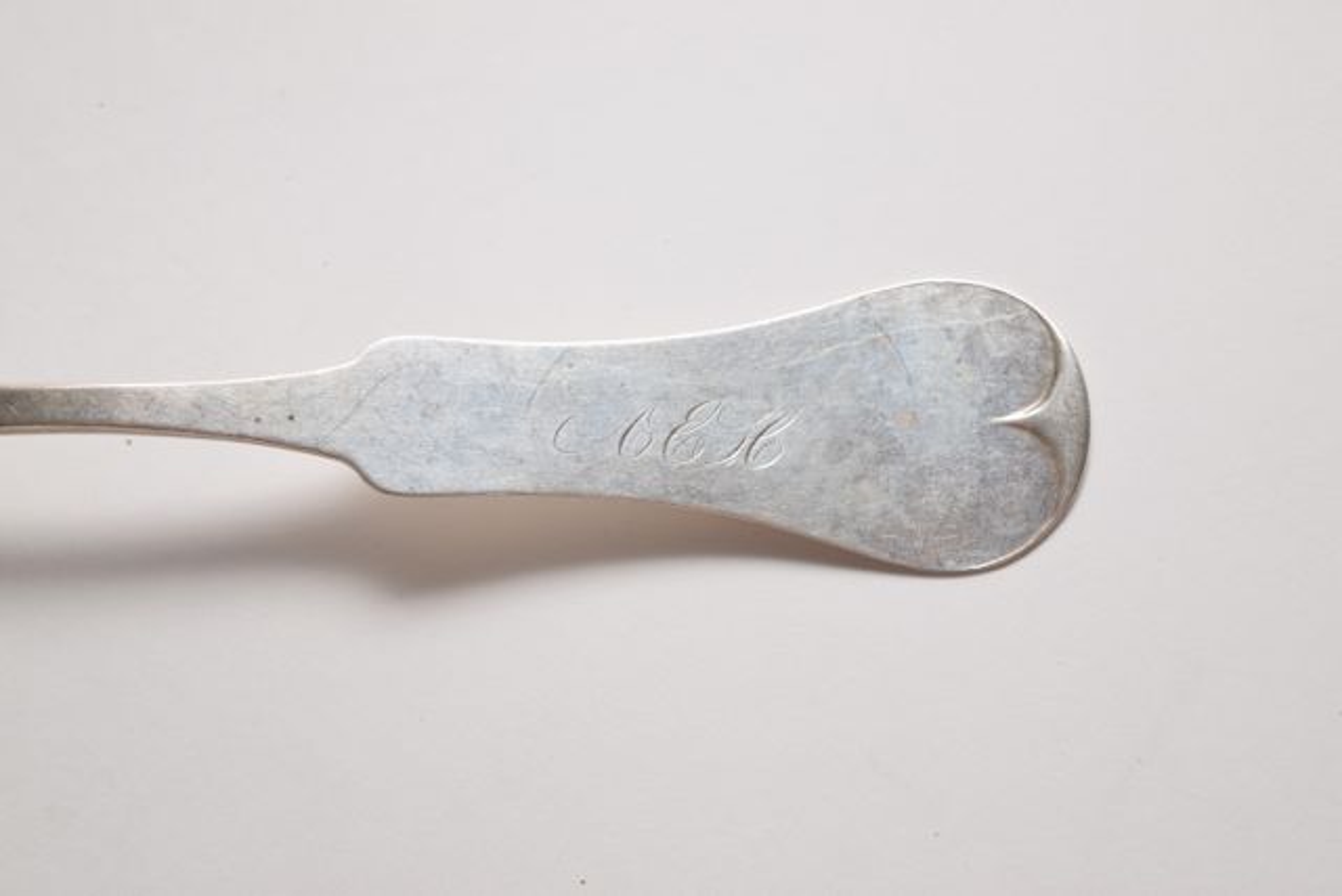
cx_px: 671
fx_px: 3076
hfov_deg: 24.6
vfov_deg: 16.6
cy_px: 448
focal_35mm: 82
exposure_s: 1/125
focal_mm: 55
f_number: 5.6
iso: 100
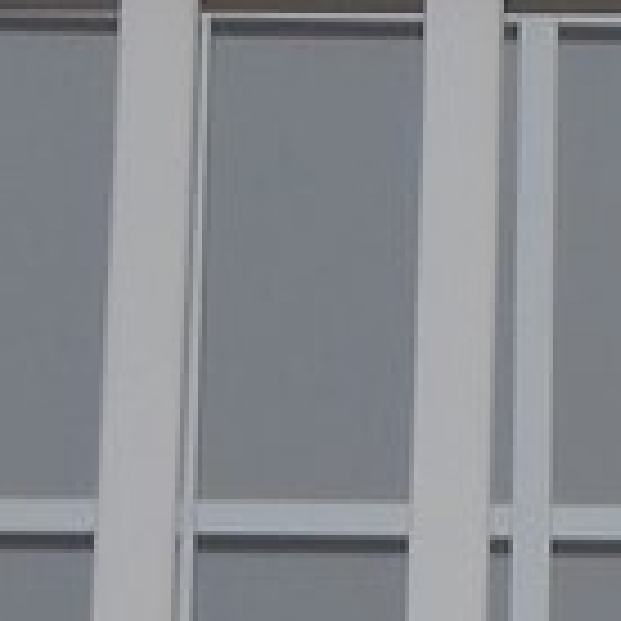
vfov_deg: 3.0
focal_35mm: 574
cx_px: 1298
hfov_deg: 3.0
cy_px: 1076
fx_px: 11650
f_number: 4.1
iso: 80
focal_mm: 12
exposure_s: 1/250
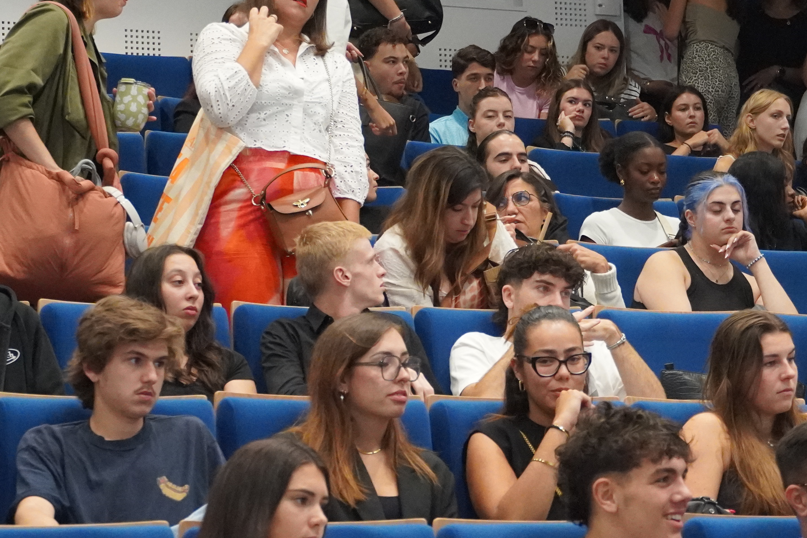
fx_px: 3319
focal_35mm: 148
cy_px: 321
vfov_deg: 9.3
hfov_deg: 13.9
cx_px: 453
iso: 5000
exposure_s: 1/160
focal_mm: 47
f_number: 5
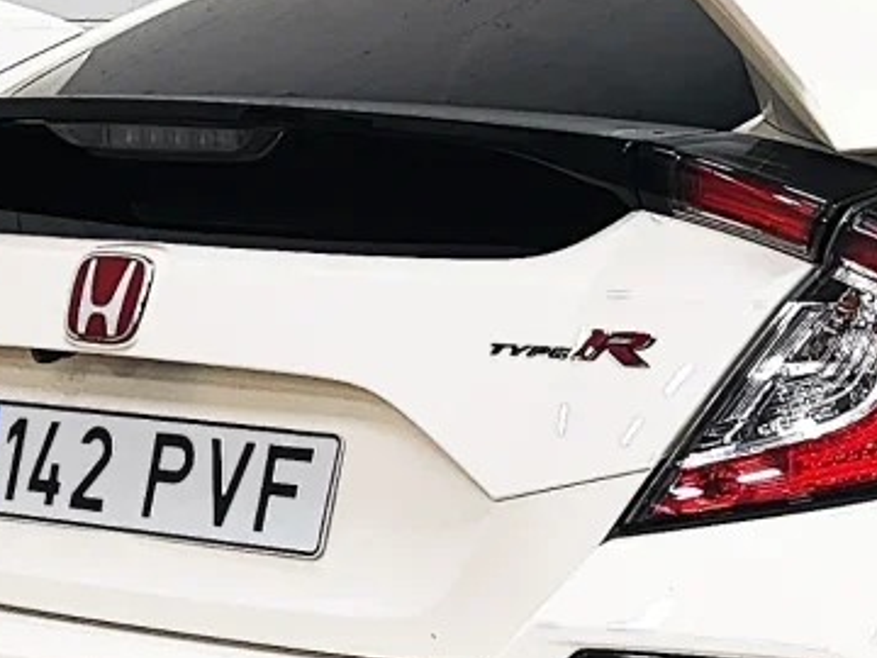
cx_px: 1094
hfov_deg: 14.8
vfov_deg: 11.6
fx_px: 3243
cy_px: 169
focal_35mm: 128
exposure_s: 1/50
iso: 155
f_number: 1.8
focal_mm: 4.68
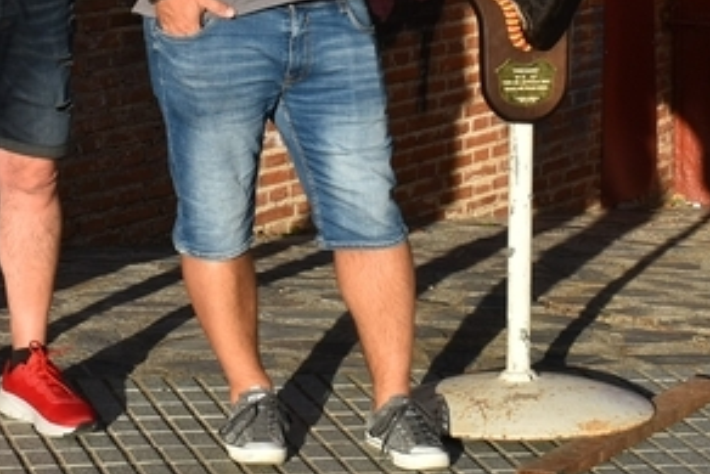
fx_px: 2920
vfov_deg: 9.2
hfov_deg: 13.9
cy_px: -17
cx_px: 377
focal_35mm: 148
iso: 200
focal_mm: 32
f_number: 10
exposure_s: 1/400
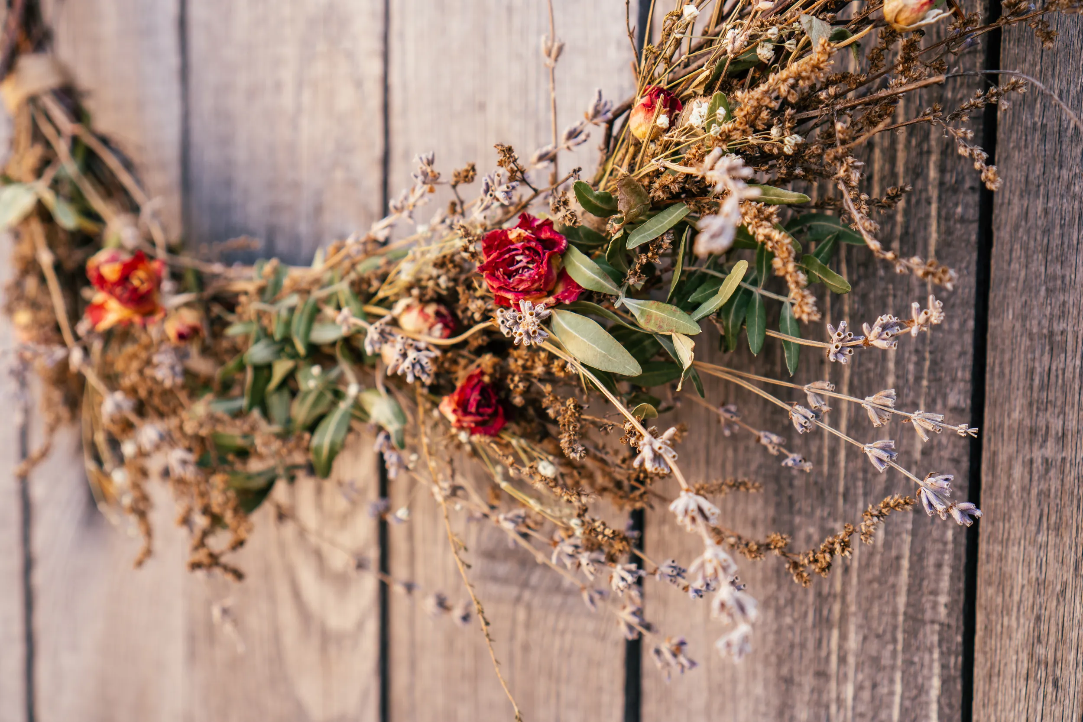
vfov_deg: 25.8
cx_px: 542
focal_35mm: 52
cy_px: 361
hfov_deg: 37.8
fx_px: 1579
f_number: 4
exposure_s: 1/125
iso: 100
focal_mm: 35
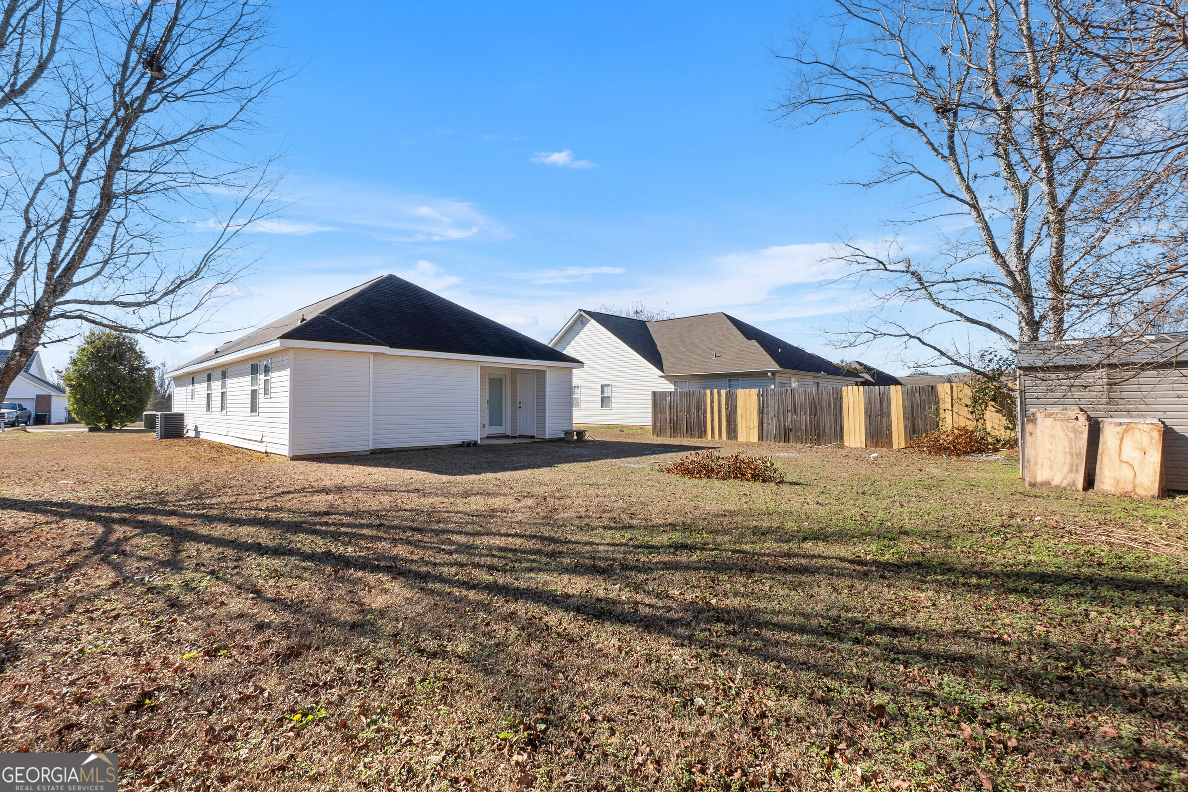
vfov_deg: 77.3
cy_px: 396
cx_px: 594
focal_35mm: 15
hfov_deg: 100.4
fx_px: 495
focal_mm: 10
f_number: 11
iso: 100
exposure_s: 1/400
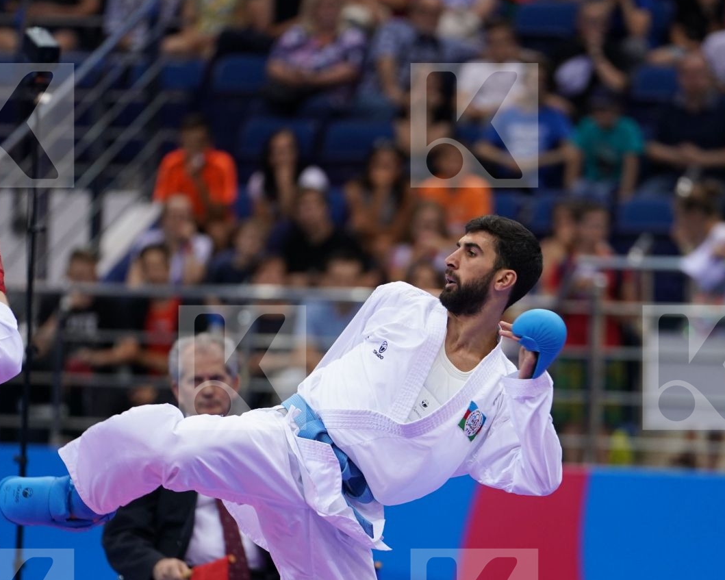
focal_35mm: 319
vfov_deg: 4.9
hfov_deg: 6.1
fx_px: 6844
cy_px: 368
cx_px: 474
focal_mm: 200
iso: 1250
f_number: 2.8
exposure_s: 1/1000
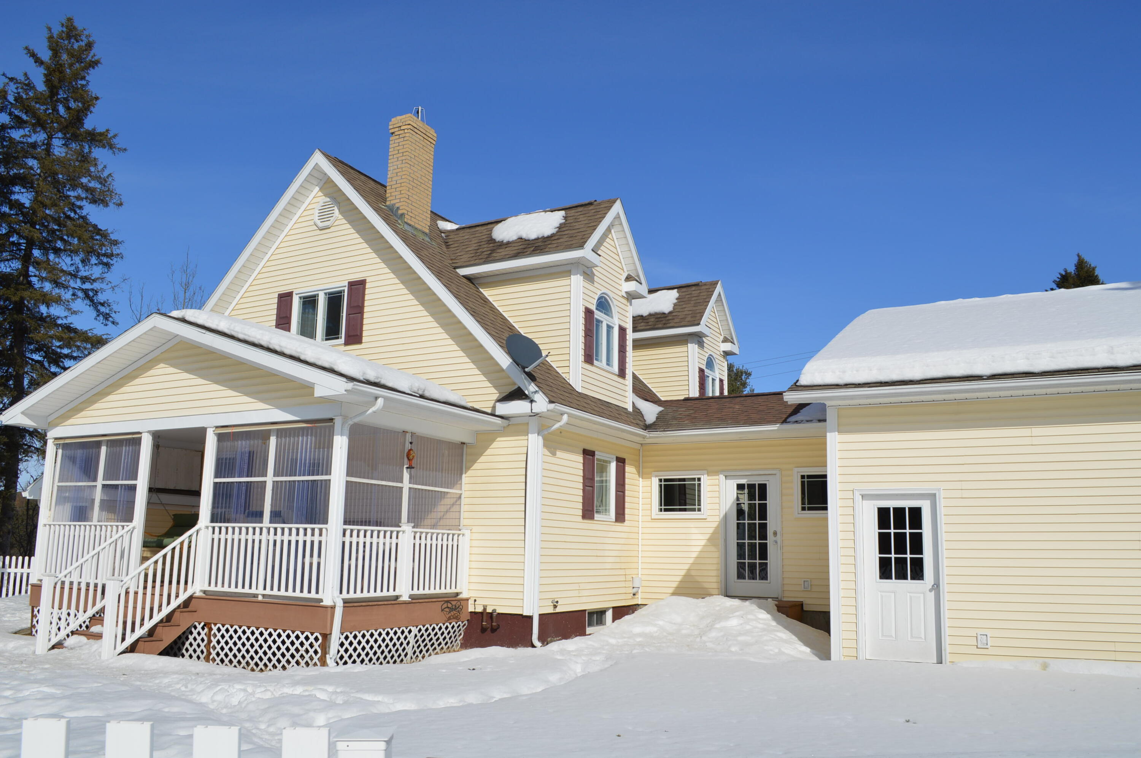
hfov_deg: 67.4
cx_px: 570
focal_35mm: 27
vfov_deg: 47.8
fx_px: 855
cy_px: 379
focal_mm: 18
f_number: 9
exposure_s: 1/320
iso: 100
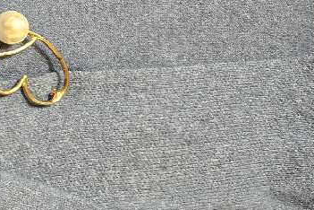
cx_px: -266
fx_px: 855
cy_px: 54
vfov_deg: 13.9
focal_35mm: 98
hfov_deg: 16.9
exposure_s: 1/100
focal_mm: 5.4
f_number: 1.8
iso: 640
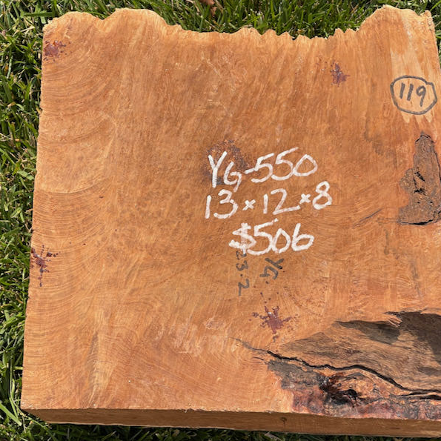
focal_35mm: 76
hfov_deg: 22.7
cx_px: 253
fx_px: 1095
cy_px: 220
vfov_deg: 22.8
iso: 20
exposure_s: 1/430
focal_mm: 7.5
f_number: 2.2
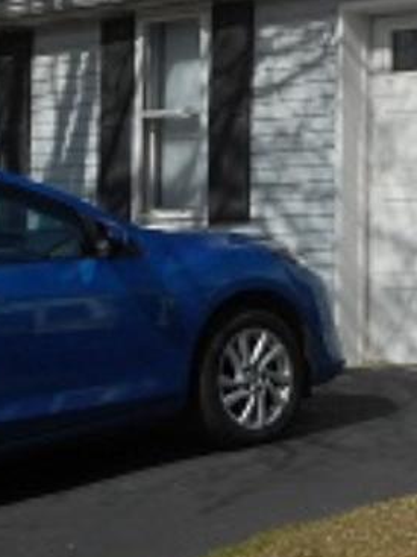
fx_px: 2459
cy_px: 64
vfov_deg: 12.8
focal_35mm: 153
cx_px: 466
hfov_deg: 9.6
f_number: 4.5
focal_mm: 6.9
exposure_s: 1/800
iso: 80
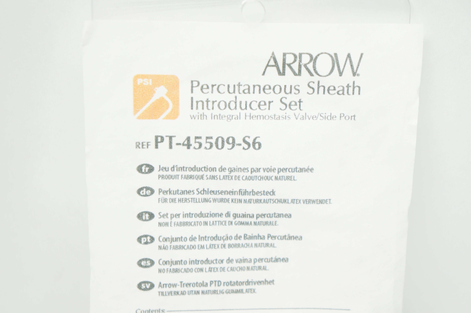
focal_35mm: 66
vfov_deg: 20.6
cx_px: 236
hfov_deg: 30.5
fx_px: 863
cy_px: 156
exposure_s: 1/80
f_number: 5
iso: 400
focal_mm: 44
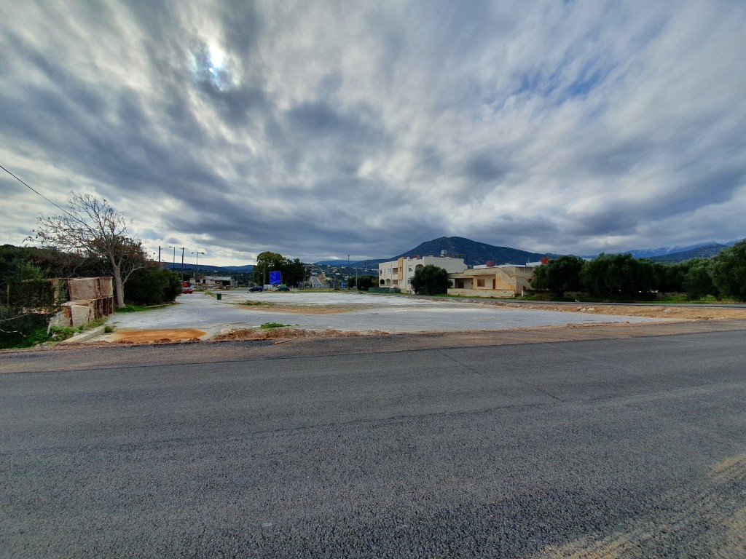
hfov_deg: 106.2
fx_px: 280
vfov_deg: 89.9
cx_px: 373
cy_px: 280
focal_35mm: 13
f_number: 2.2
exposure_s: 1/1224
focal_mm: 1.8
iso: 50
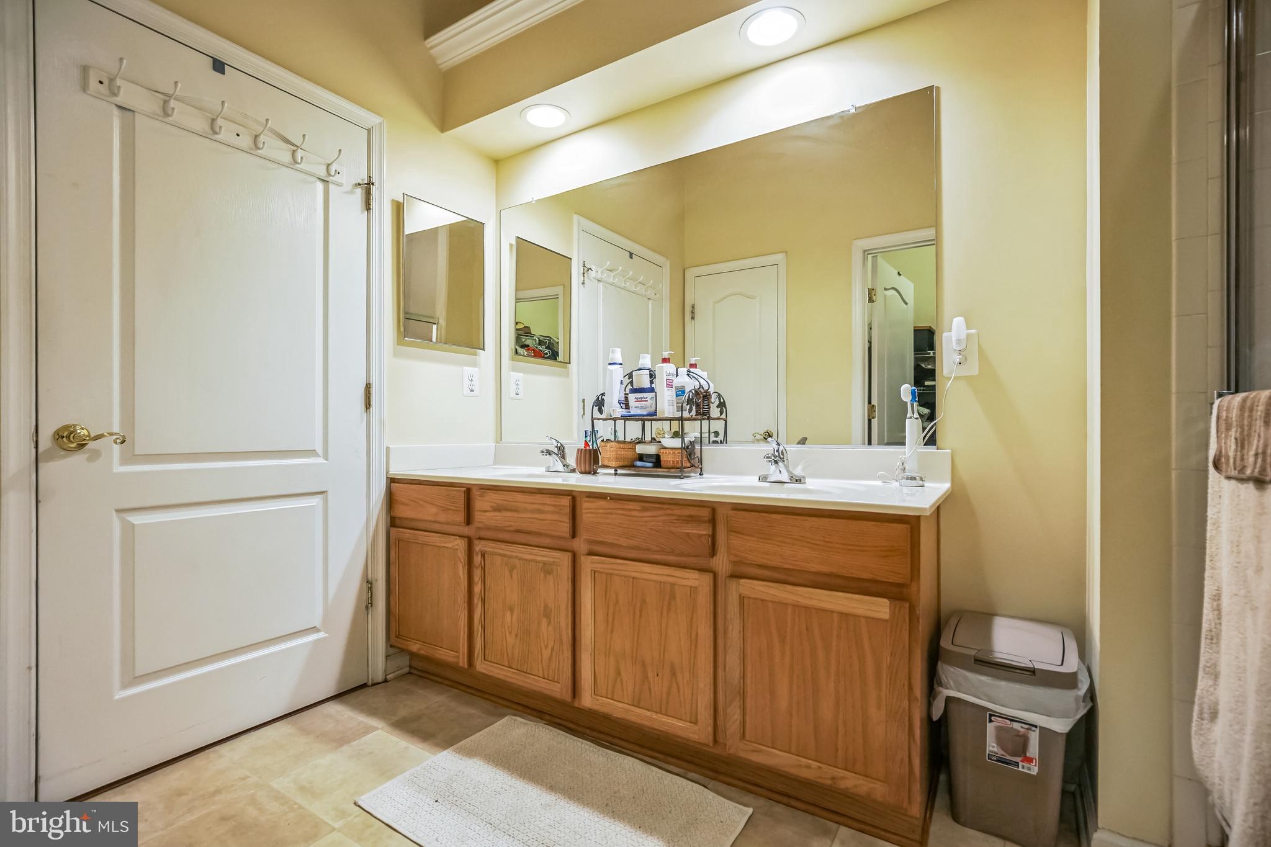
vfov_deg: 73.7
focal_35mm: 16
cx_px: 636
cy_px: 424
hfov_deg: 96.7
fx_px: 565
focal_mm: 16
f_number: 4.5
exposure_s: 1/50
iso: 1250
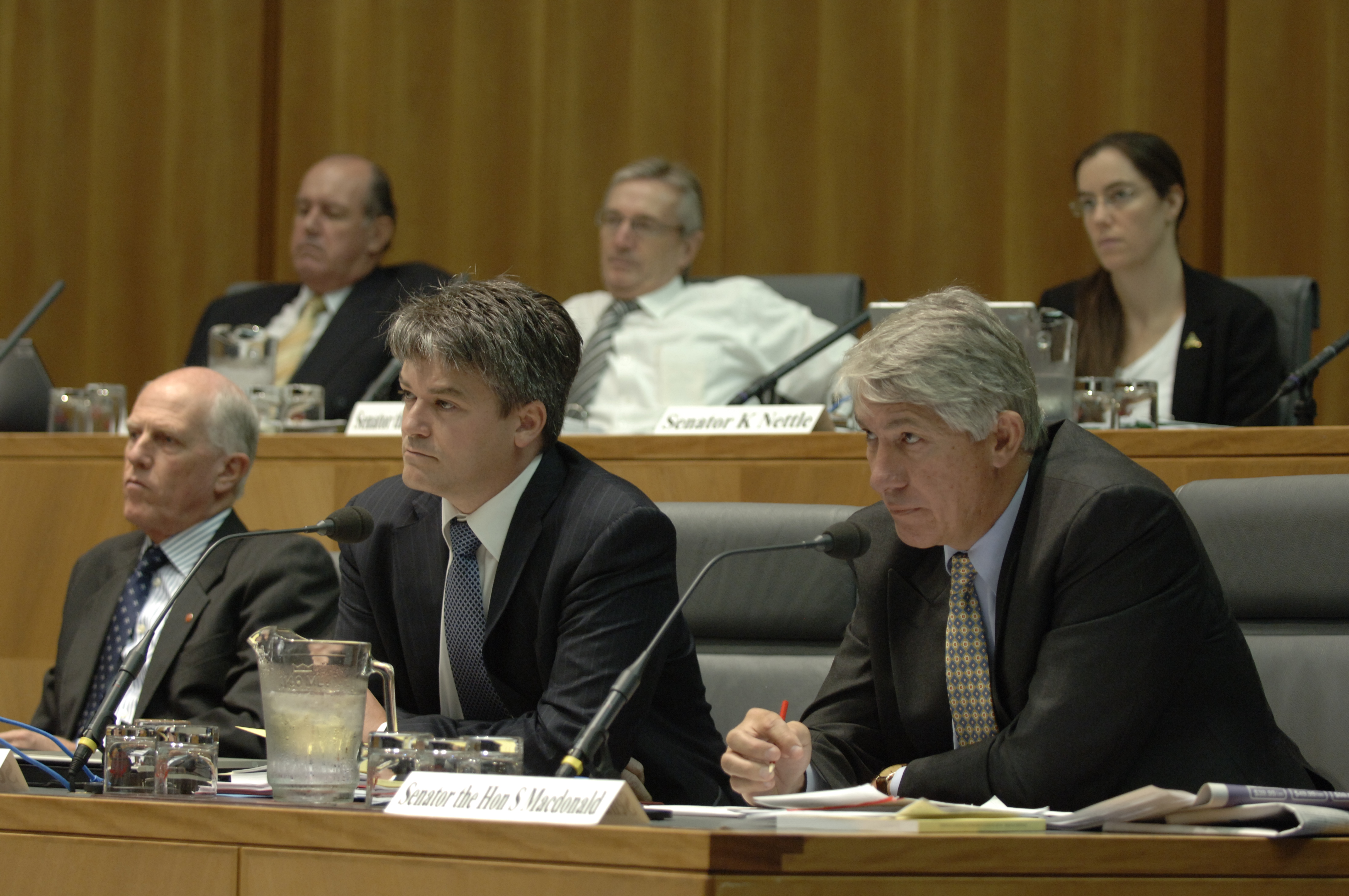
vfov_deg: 10.6
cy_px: 448
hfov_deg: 15.9
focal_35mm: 129
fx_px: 4828
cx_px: 674
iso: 500
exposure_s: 1/60
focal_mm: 86
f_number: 2.8
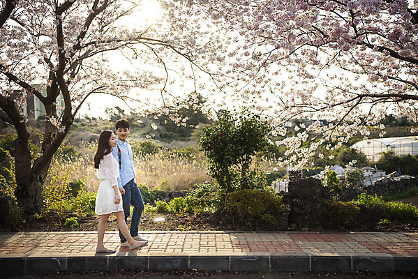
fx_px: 488
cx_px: 209
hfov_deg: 46.4
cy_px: 140
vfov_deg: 31.9
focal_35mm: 42
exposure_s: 1/1000
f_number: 2.8
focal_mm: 42
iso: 100
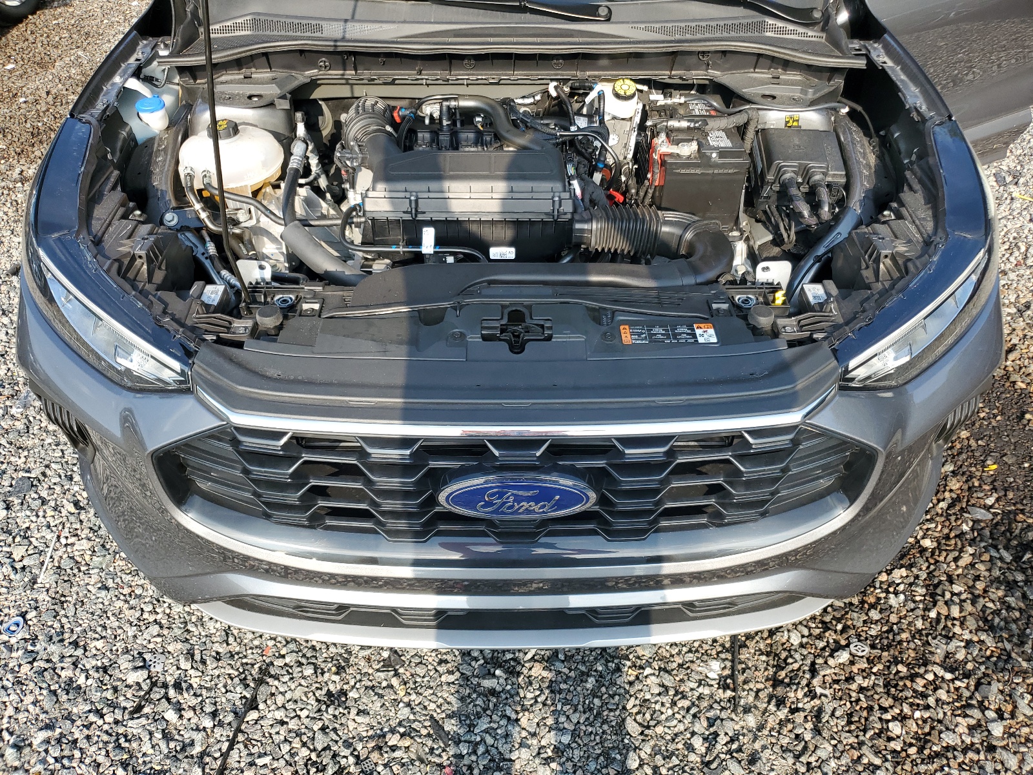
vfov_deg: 53.1
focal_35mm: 26
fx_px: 776
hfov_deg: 67.3
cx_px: 516
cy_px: 388
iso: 50
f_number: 1.5
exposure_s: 1/769
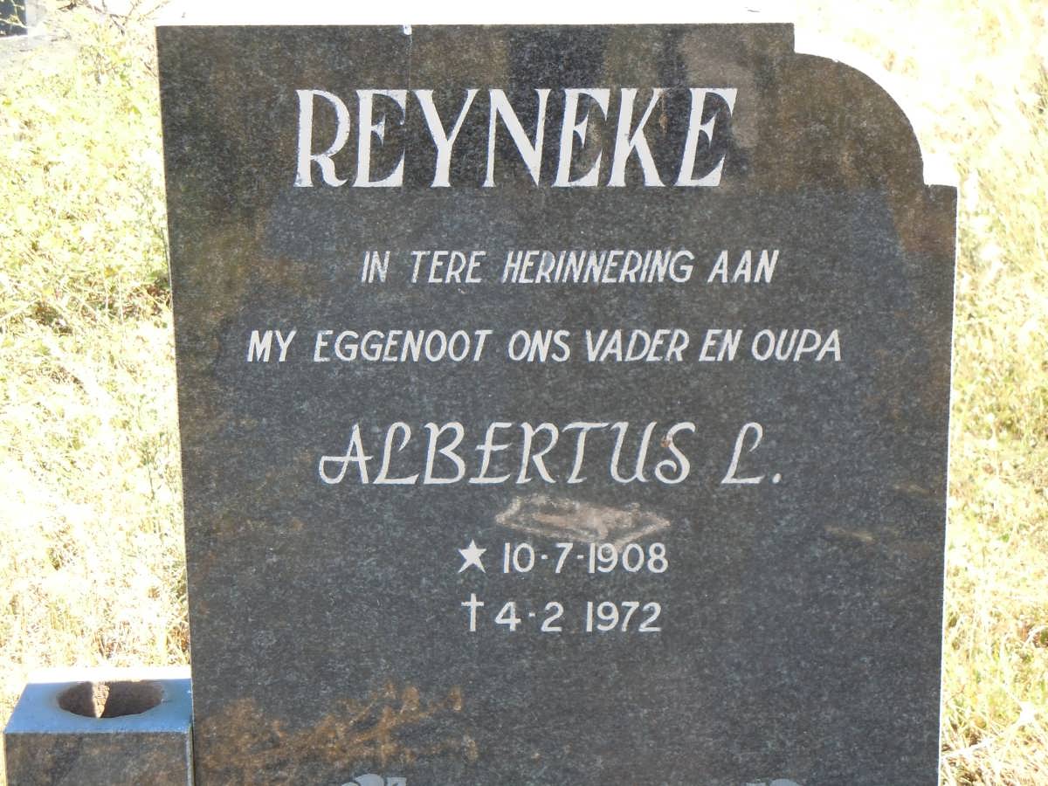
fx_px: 3088
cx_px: 524
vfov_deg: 14.5
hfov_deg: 19.3
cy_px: 393
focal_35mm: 102
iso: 200
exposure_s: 1/160
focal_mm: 18.3
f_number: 4.5
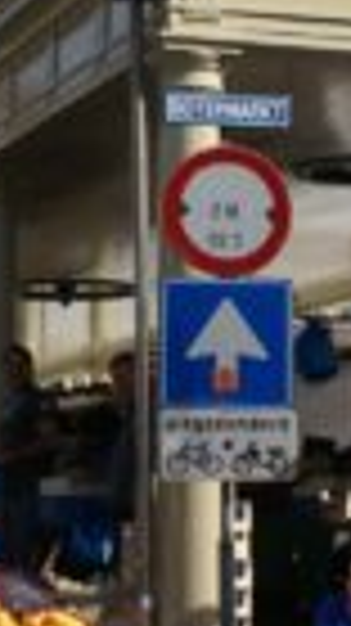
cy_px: 270
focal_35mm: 122
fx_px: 2022
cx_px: 130
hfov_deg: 9.9
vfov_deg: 17.6
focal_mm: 18
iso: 100
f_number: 10
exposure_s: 1/200
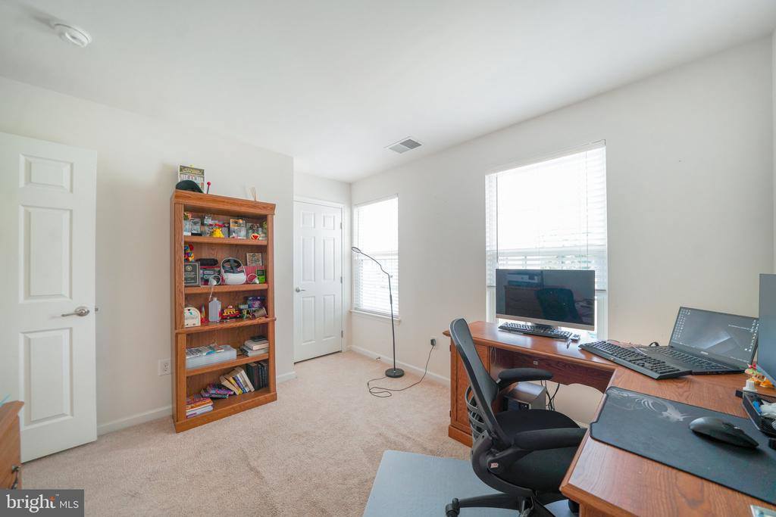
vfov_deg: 90.0
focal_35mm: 12
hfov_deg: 112.6
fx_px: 259
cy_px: 258
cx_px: 388
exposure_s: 1/30
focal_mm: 12
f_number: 4
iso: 160
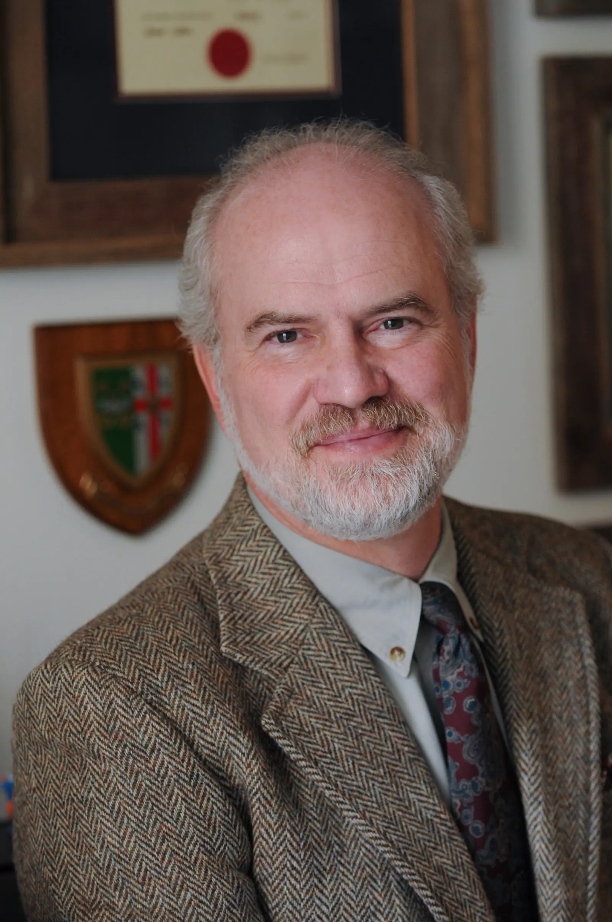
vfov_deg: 17.1
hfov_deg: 11.4
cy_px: 461
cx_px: 306
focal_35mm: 120
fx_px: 3067
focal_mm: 80
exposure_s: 1/50
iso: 640
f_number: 2.8
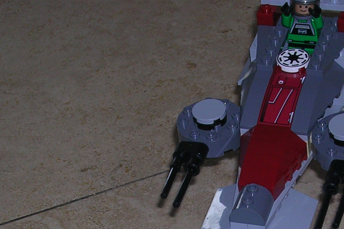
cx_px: 233
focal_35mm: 138
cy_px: 251
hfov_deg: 14.8
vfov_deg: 9.8
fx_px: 1318
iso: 50
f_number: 3.4
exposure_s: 1/60.1
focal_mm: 9.1
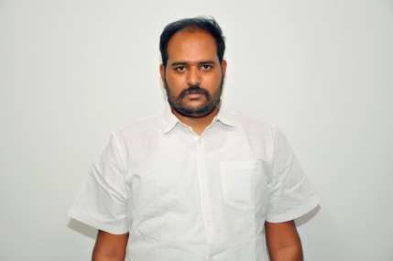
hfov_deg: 28.1
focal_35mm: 72
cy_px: 130
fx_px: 785
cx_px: 196
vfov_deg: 18.9
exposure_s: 1/125
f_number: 5.6
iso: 800
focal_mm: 48
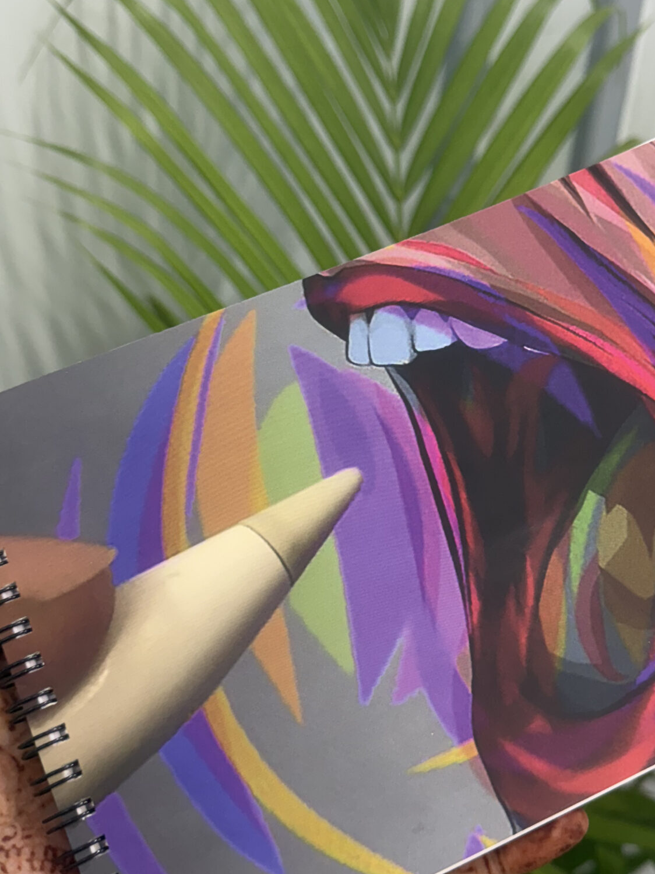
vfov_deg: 45.7
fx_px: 1035
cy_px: 380
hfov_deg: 34.5
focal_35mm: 41
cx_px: 476
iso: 200
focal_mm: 6.76
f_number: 1.78
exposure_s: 1/100
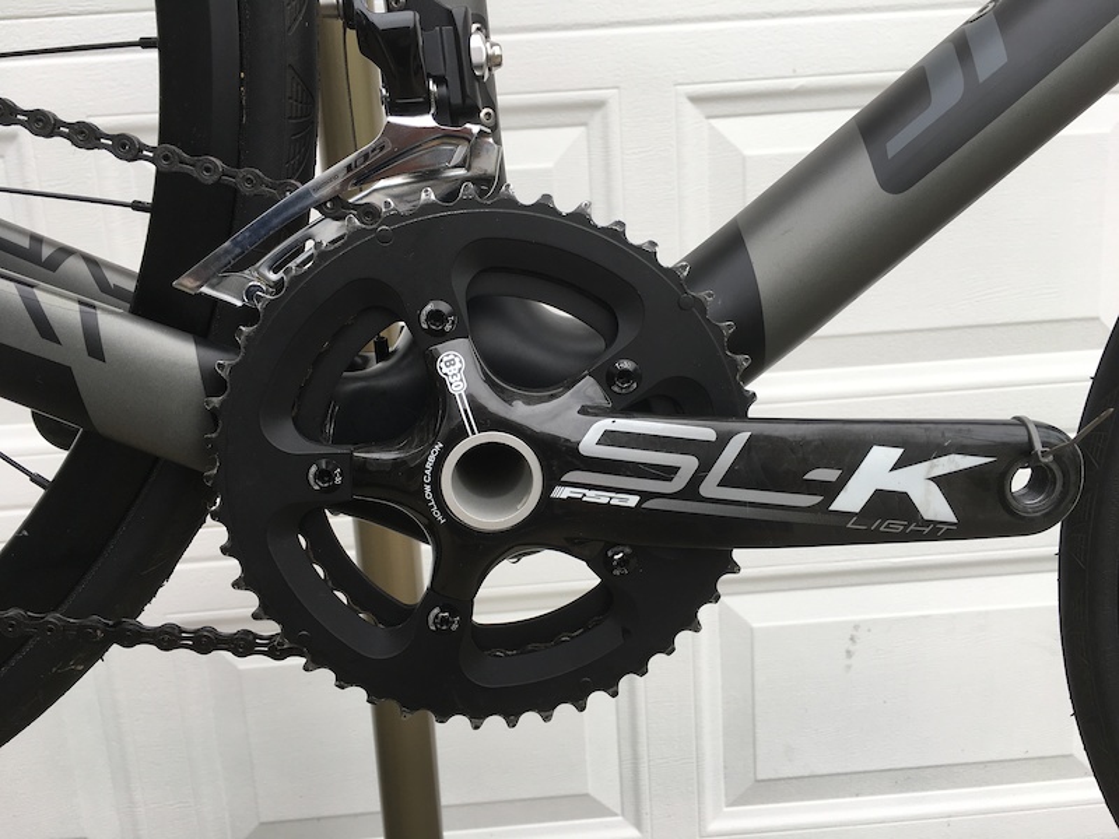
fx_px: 937
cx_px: 560
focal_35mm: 29
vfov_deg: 48.2
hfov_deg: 61.7
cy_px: 420
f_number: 2.2
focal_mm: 4.15
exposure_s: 1/222
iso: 25
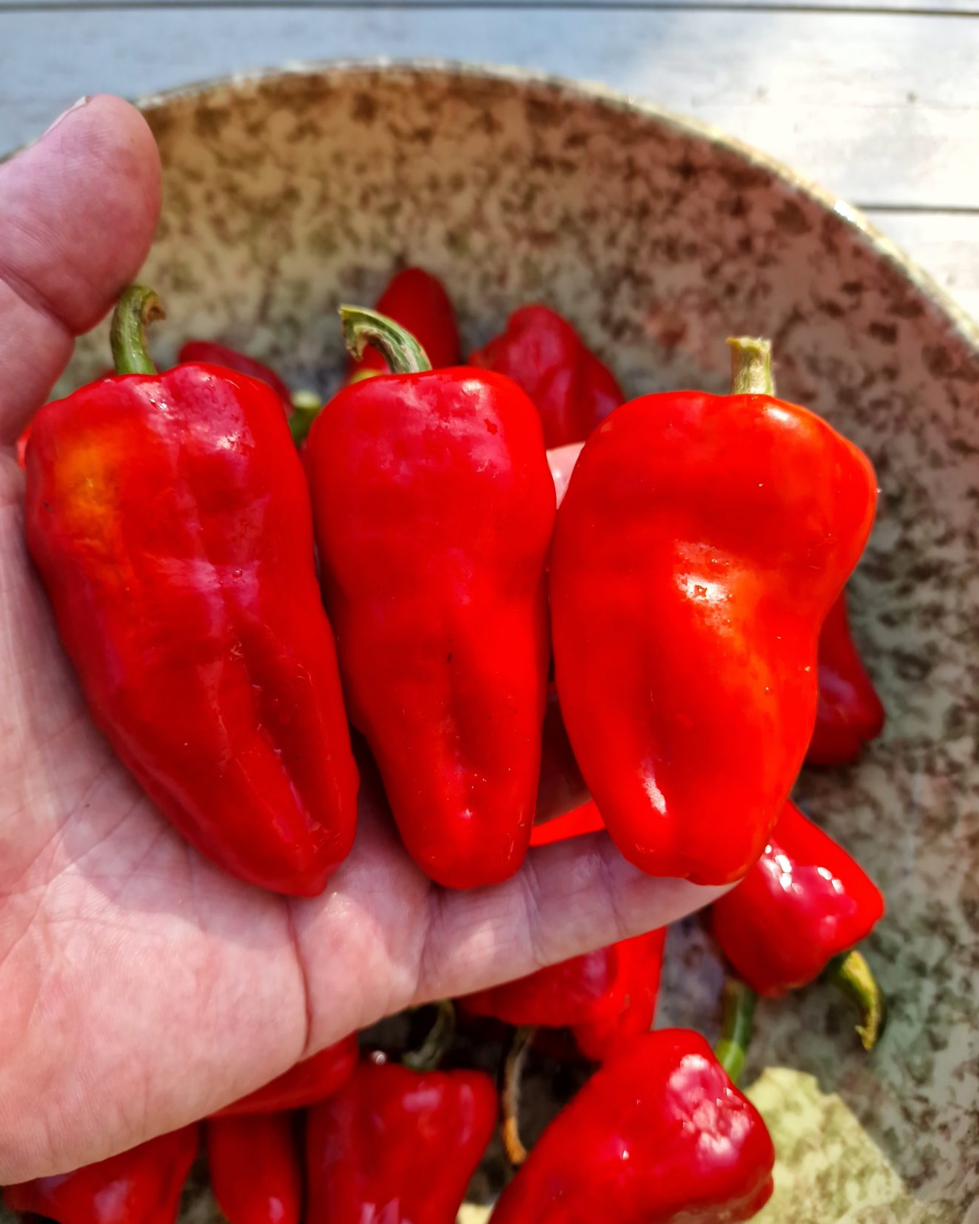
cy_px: 611
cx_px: 489
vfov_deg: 70.3
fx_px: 869
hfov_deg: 58.8
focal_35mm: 24
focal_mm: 6.4
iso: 50
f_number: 1.8
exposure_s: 1/313
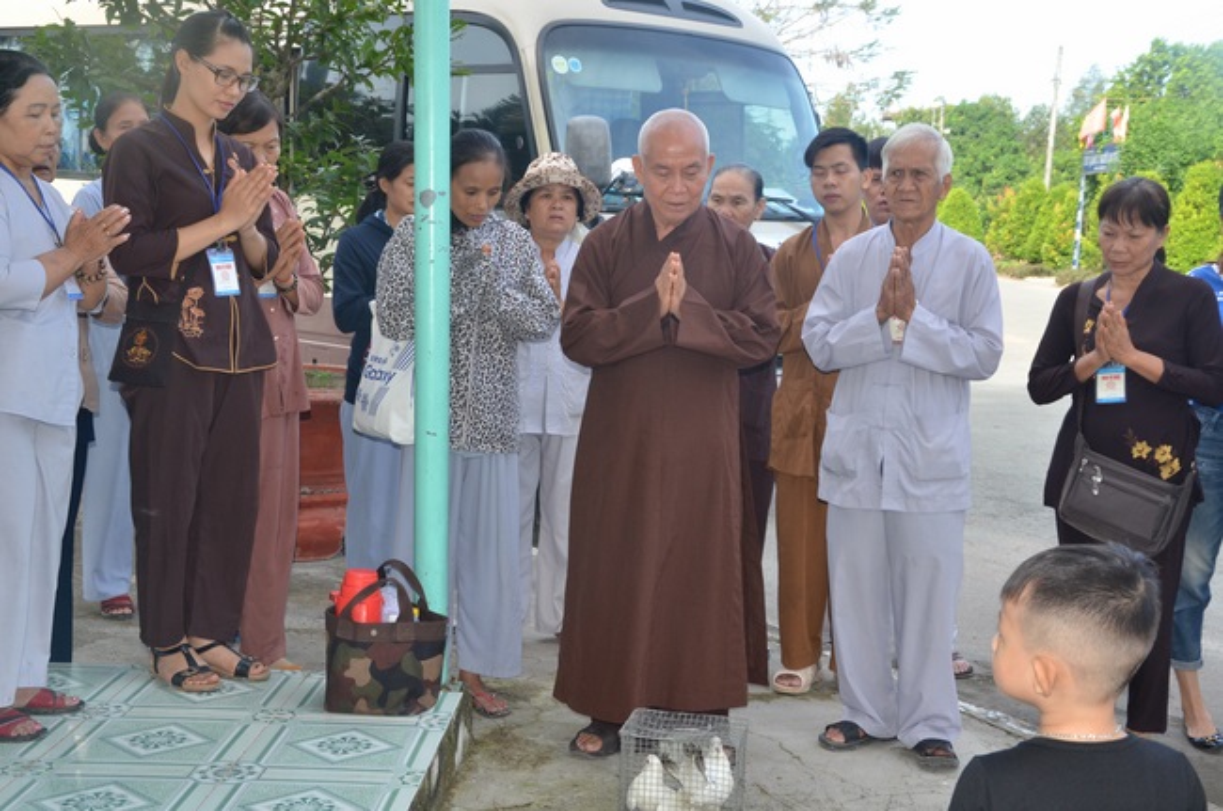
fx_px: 1780
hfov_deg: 37.9
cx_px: 612
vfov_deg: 25.7
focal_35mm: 52
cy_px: 406
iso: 640
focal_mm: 35
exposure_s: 1/250
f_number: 10
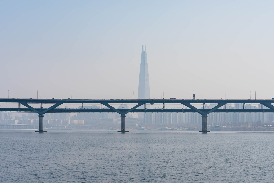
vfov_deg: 15.7
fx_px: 662
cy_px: 75
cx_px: 145
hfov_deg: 23.4
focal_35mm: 87
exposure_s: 1/1600
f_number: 5.6
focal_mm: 70
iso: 100
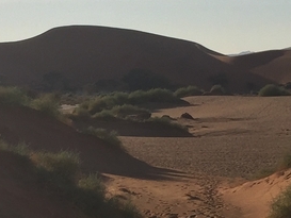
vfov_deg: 10.4
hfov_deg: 14.3
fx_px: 1144
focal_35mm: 136
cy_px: 374
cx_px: 10
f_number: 2.2
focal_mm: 4.15
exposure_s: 1/3049
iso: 32
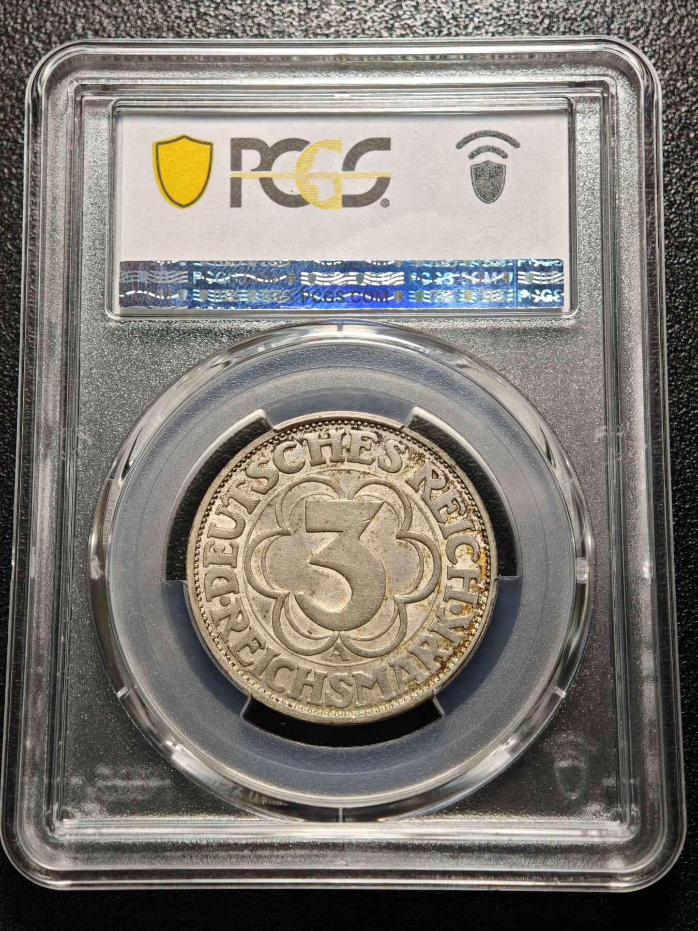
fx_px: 1613
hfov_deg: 24.4
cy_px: 466
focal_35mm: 60
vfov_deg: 32.2
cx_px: 349
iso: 320
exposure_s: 1/102
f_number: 2
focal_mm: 9
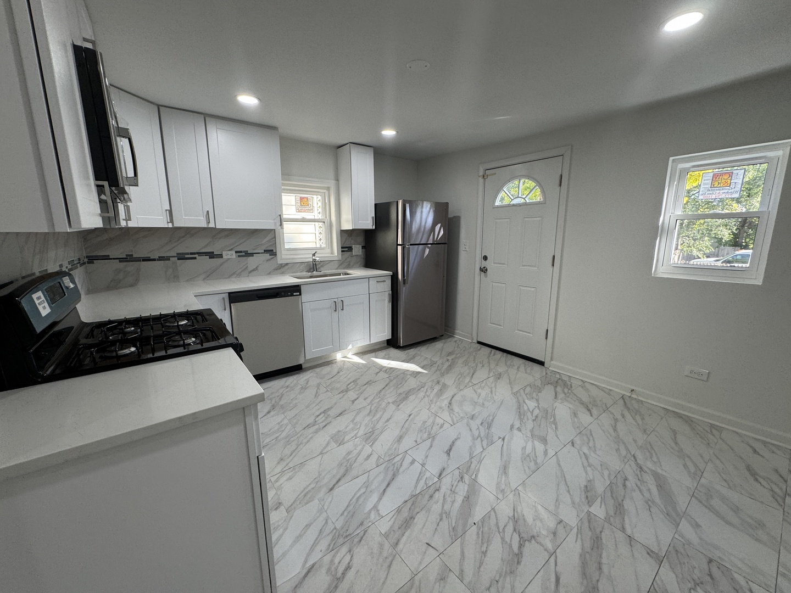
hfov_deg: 102.1
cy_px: 296
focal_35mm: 14
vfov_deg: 85.7
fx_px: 320
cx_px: 396
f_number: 2.2
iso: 160
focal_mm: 2.22
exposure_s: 1/120
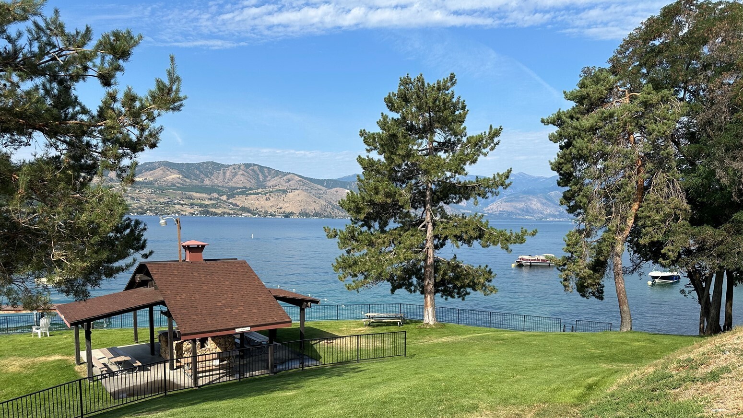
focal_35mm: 27
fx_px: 532
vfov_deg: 42.3
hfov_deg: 69.8
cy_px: 280
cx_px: 376
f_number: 1.78
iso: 80
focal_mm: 6.86
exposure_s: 1/4184
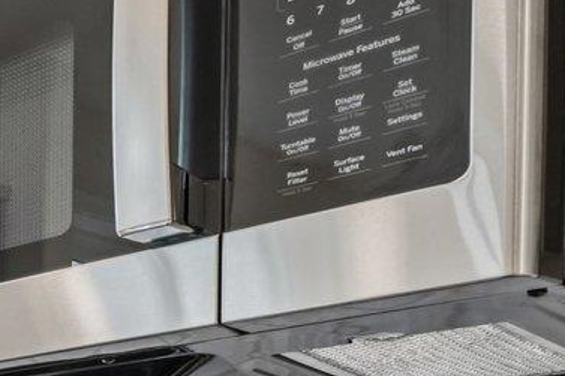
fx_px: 1192
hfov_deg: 17.1
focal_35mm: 76
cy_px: 585
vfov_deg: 16.2
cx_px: -640
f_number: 8
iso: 800
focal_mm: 14
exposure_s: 1/40
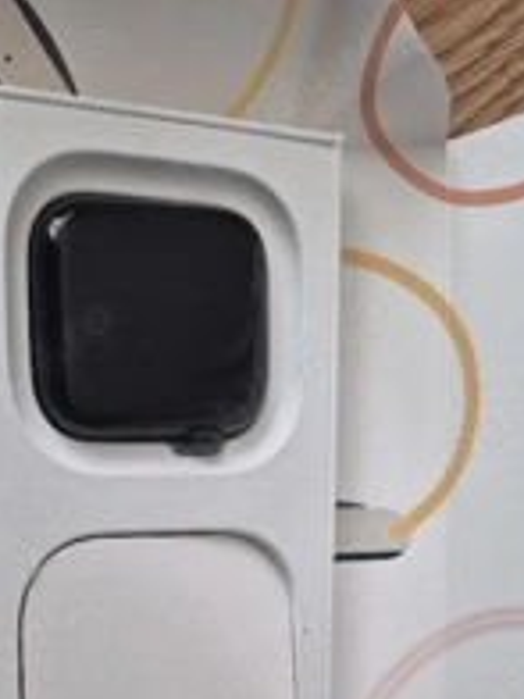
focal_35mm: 47
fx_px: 949
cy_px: 710
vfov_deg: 36.1
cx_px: 68
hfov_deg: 29.8
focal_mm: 5.4
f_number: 1.8
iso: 320
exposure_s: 1/100
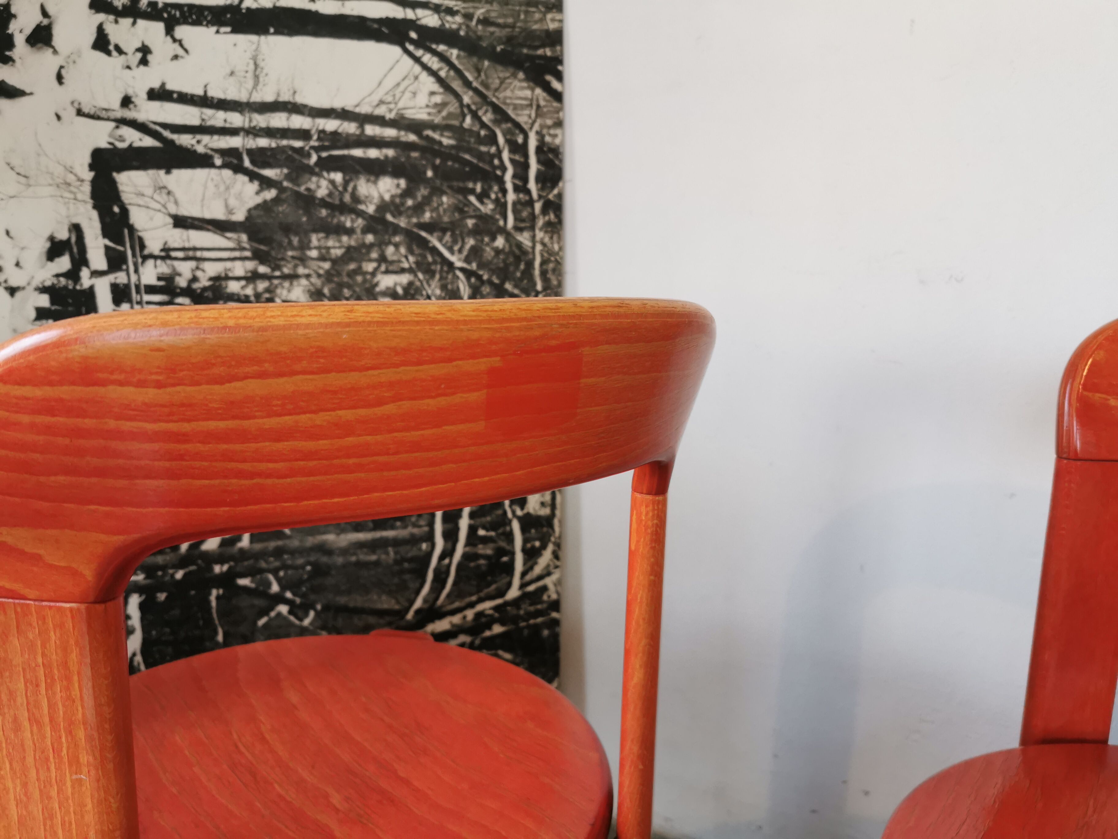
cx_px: 559
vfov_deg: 51.4
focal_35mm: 27
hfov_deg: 65.3
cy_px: 420
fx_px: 872
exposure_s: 1/60
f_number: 1.6
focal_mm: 5.56
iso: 200
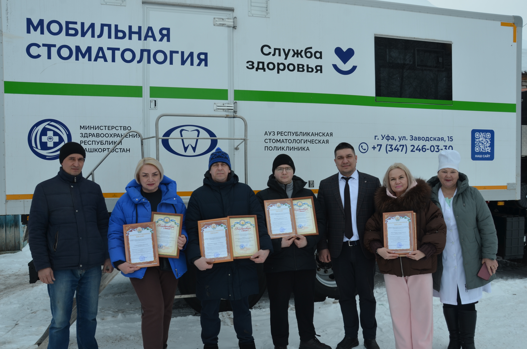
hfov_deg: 59.6
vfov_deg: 41.5
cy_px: 174
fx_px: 460
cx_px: 264
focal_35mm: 32
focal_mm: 21
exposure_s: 1/250
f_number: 8
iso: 140
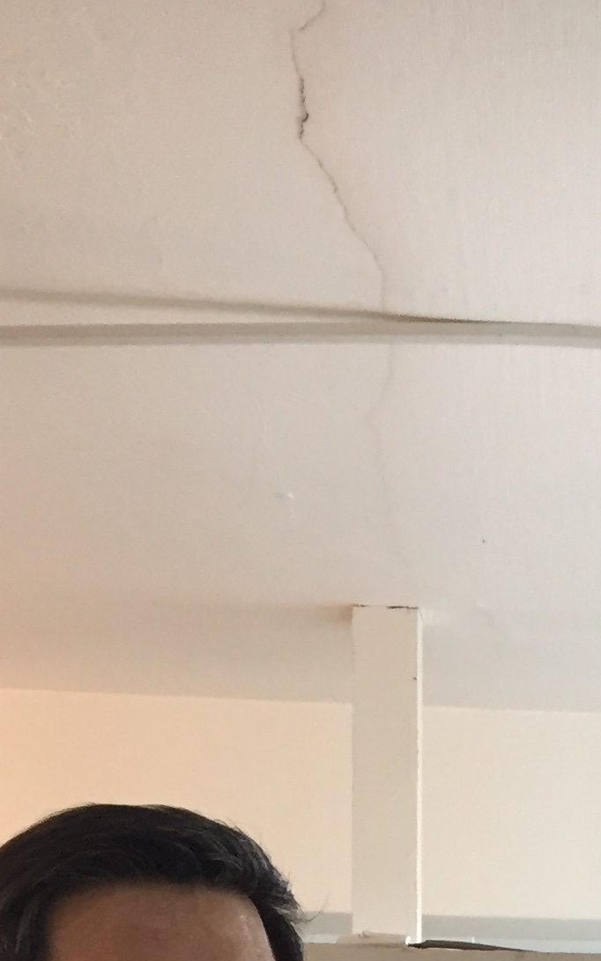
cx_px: 797
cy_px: 1408
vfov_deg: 19.8
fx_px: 2411
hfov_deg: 13.6
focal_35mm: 92
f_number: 2.2
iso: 100
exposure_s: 1/30
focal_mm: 4.15
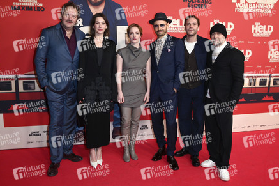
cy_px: 92
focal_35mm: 33
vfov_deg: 39.9
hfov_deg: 57.2
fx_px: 256
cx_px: 140
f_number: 5.6
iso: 800
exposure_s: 1/250
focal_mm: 32
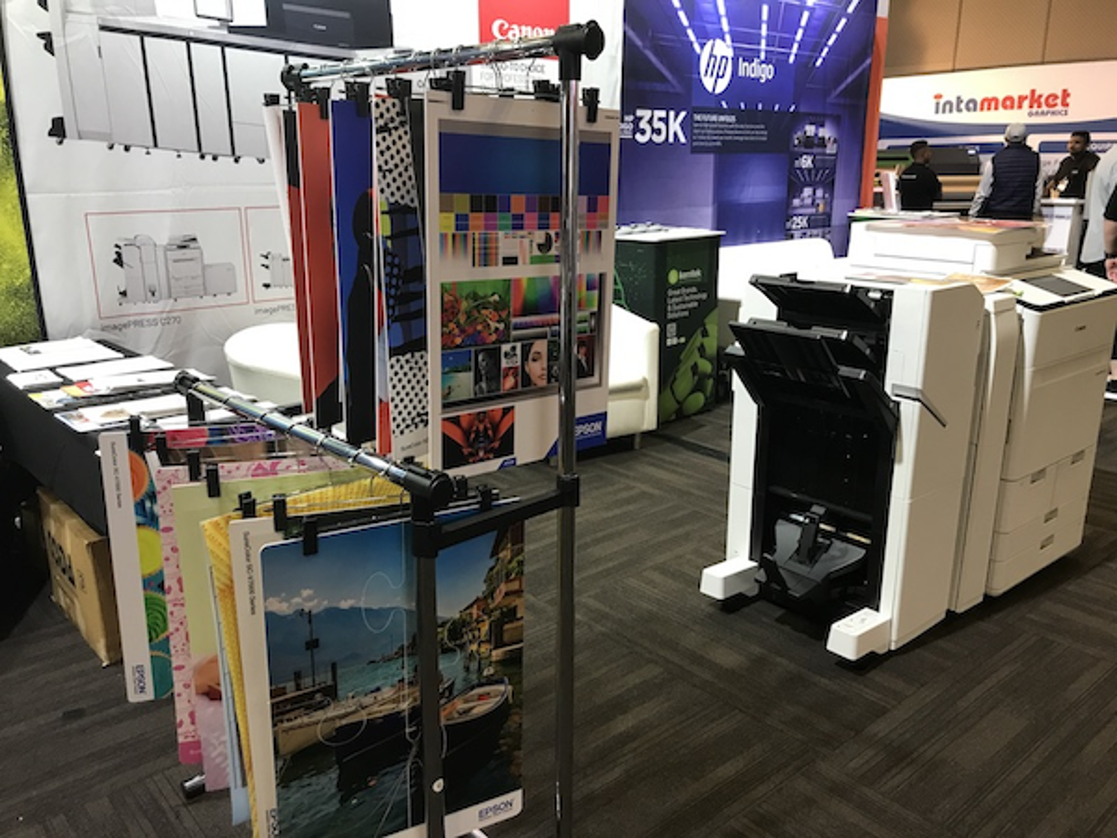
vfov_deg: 49.7
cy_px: 419
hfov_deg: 63.4
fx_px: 904
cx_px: 558
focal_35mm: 28
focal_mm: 3.99
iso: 64
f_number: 1.8
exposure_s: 1/17
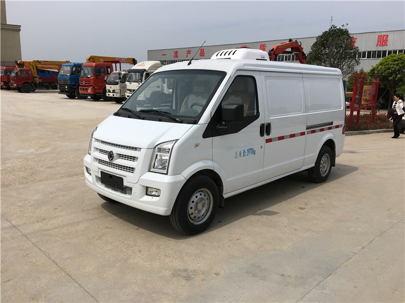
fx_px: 339
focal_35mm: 29
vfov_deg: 48.2
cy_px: 152
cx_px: 202
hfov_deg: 61.7
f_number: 2.2
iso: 25
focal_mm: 4.15
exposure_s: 1/2959
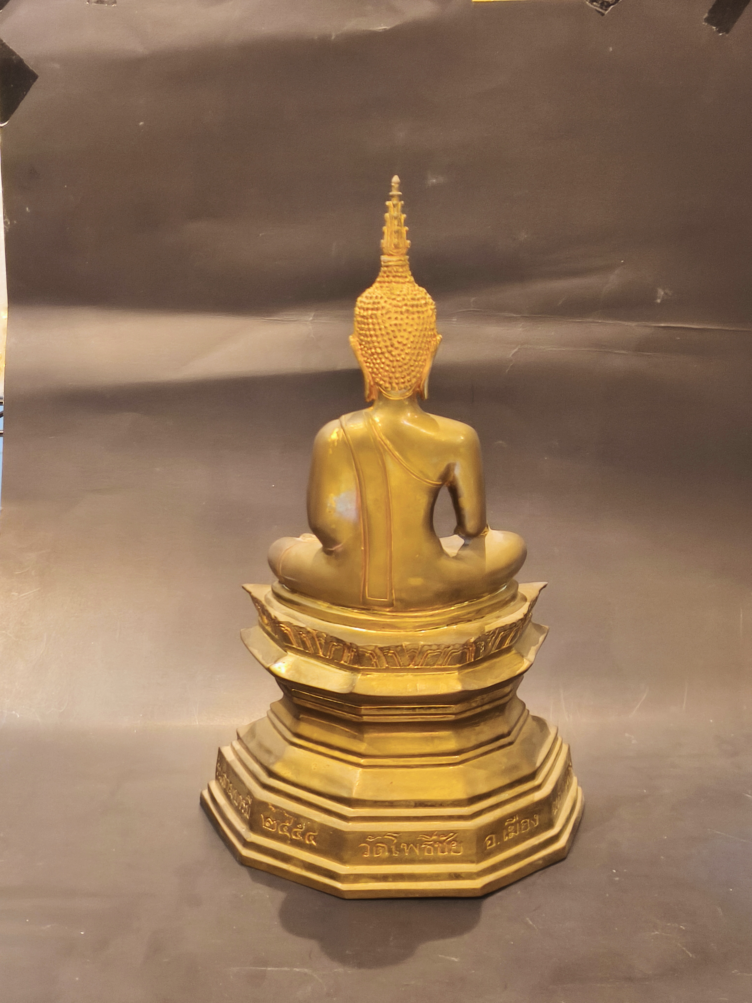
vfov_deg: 38.2
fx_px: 1448
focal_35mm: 50
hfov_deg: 29.1
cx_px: 376
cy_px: 502
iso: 1600
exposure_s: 1/25
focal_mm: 5.35
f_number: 1.7
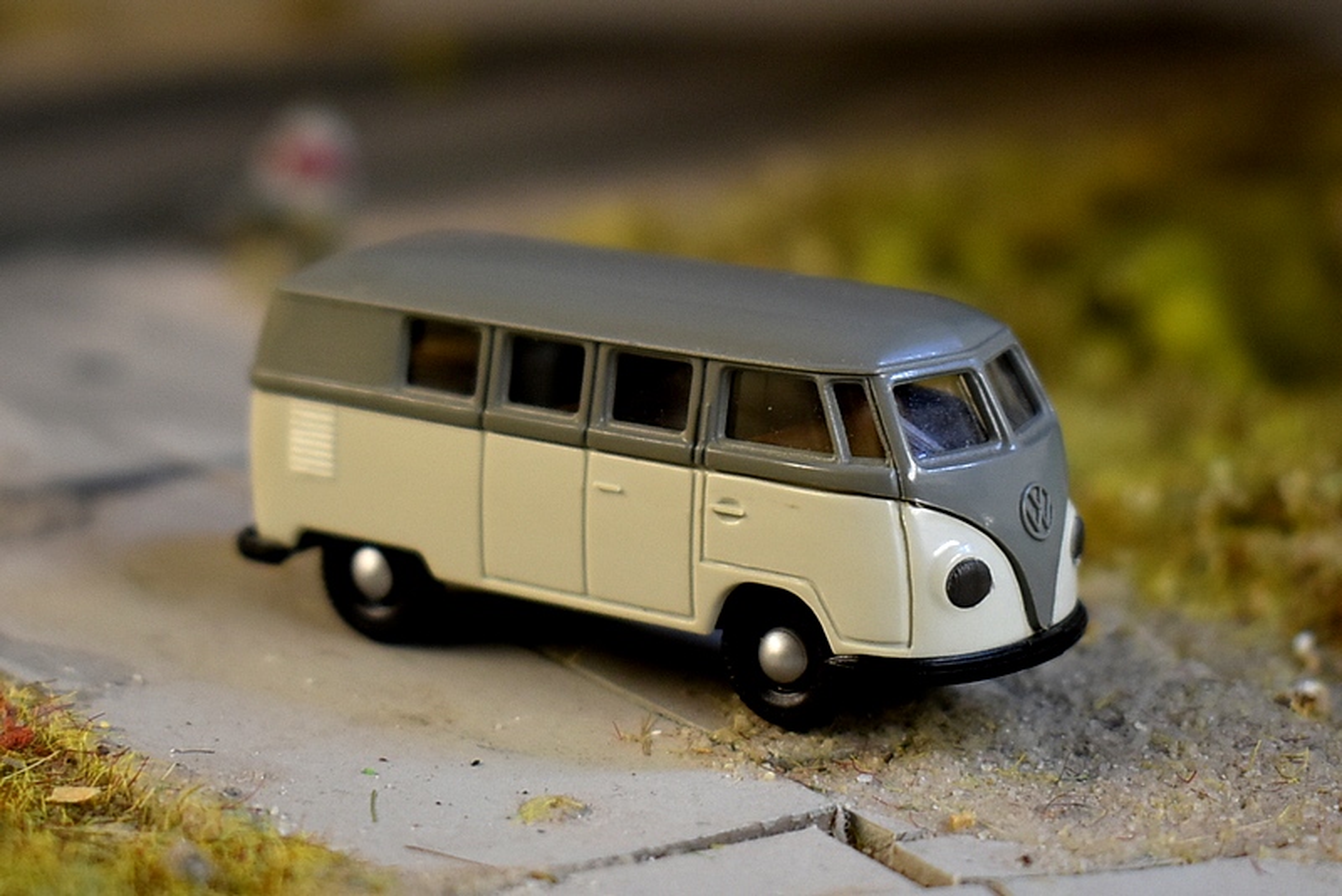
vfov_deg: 25.8
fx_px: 1958
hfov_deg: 37.8
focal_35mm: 52
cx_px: 671
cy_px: 448
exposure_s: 1/60
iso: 450
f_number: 4.5
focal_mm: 35
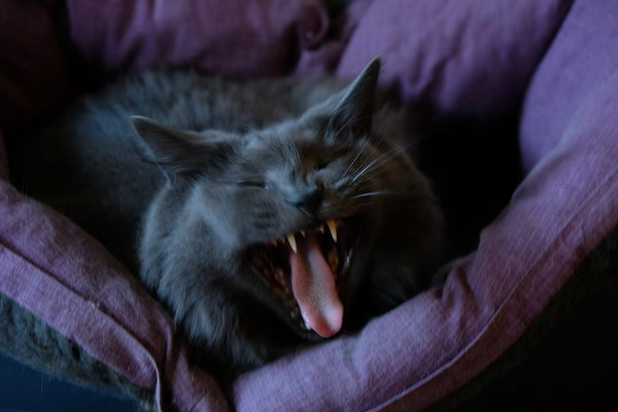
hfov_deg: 24.5
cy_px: 206
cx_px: 309
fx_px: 1425
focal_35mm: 83
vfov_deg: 16.5
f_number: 4.5
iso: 640
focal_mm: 55
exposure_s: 1/8
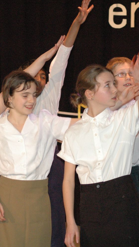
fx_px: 1245
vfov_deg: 11.3
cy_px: 124
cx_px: 0
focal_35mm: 190
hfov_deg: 6.4
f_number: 5
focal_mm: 80
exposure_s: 1/60
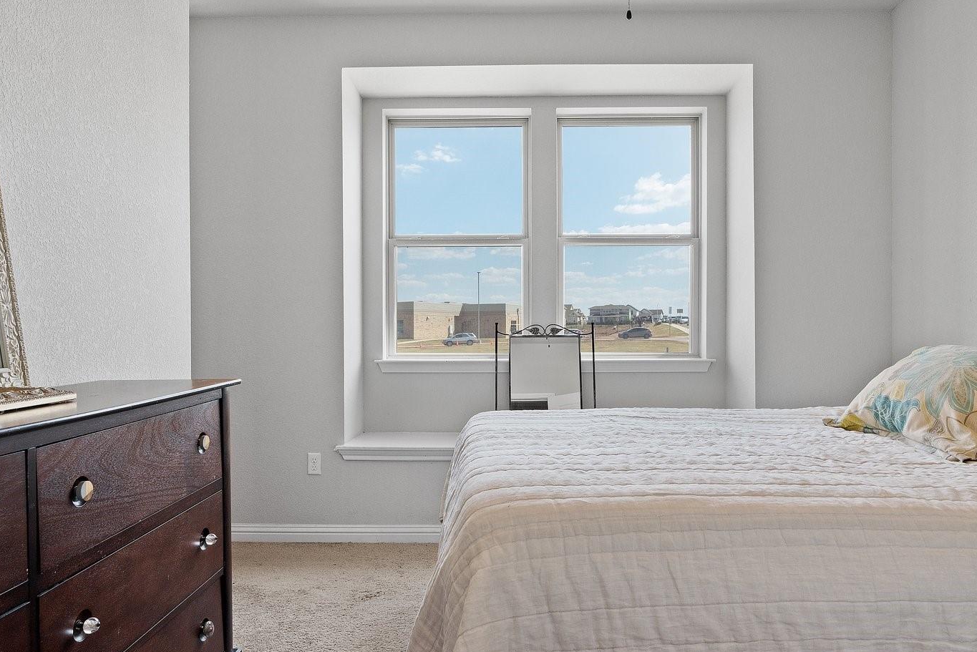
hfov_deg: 73.7
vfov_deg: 53.2
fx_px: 652
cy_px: 337
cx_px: 501
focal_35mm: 24
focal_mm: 16
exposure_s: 1/40
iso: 2000
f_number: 8
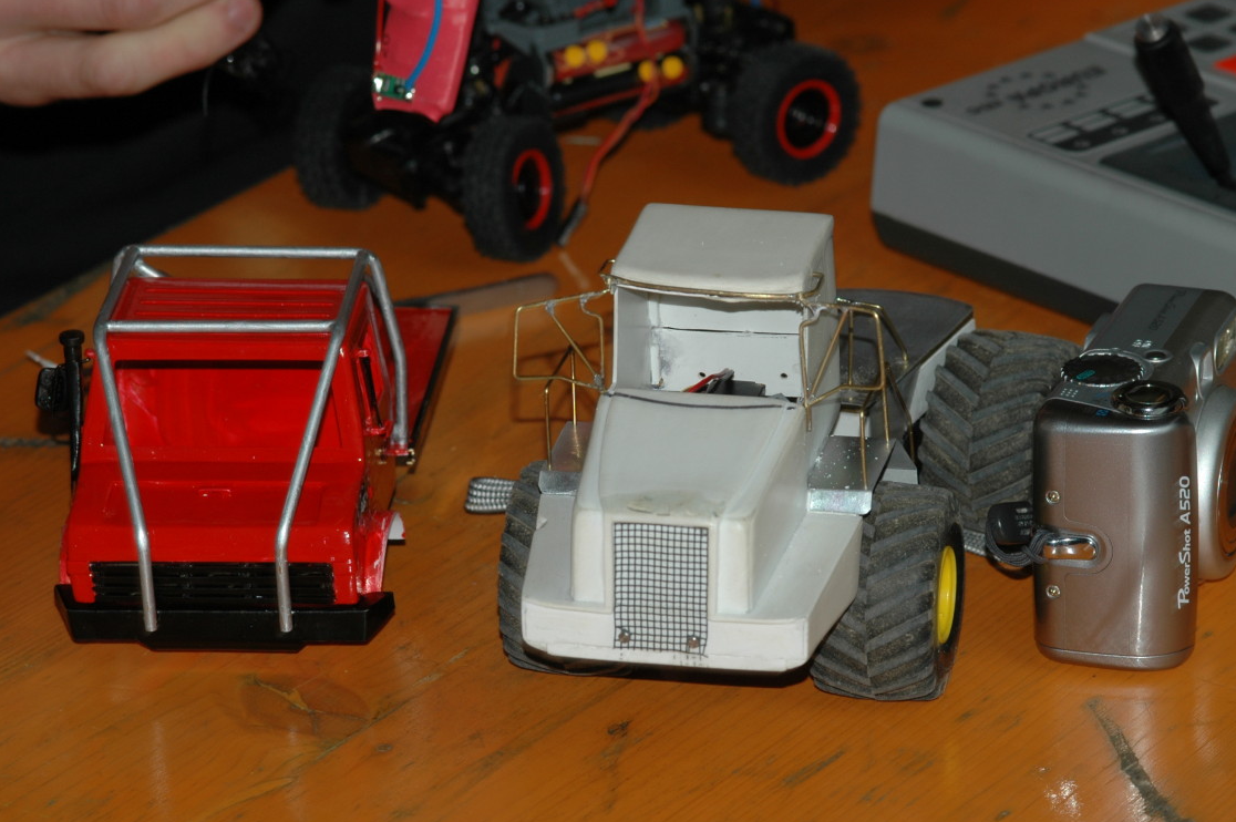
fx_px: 6194
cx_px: 707
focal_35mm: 181
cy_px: 438
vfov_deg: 7.6
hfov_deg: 11.4
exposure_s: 1/60
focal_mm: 105
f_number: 8
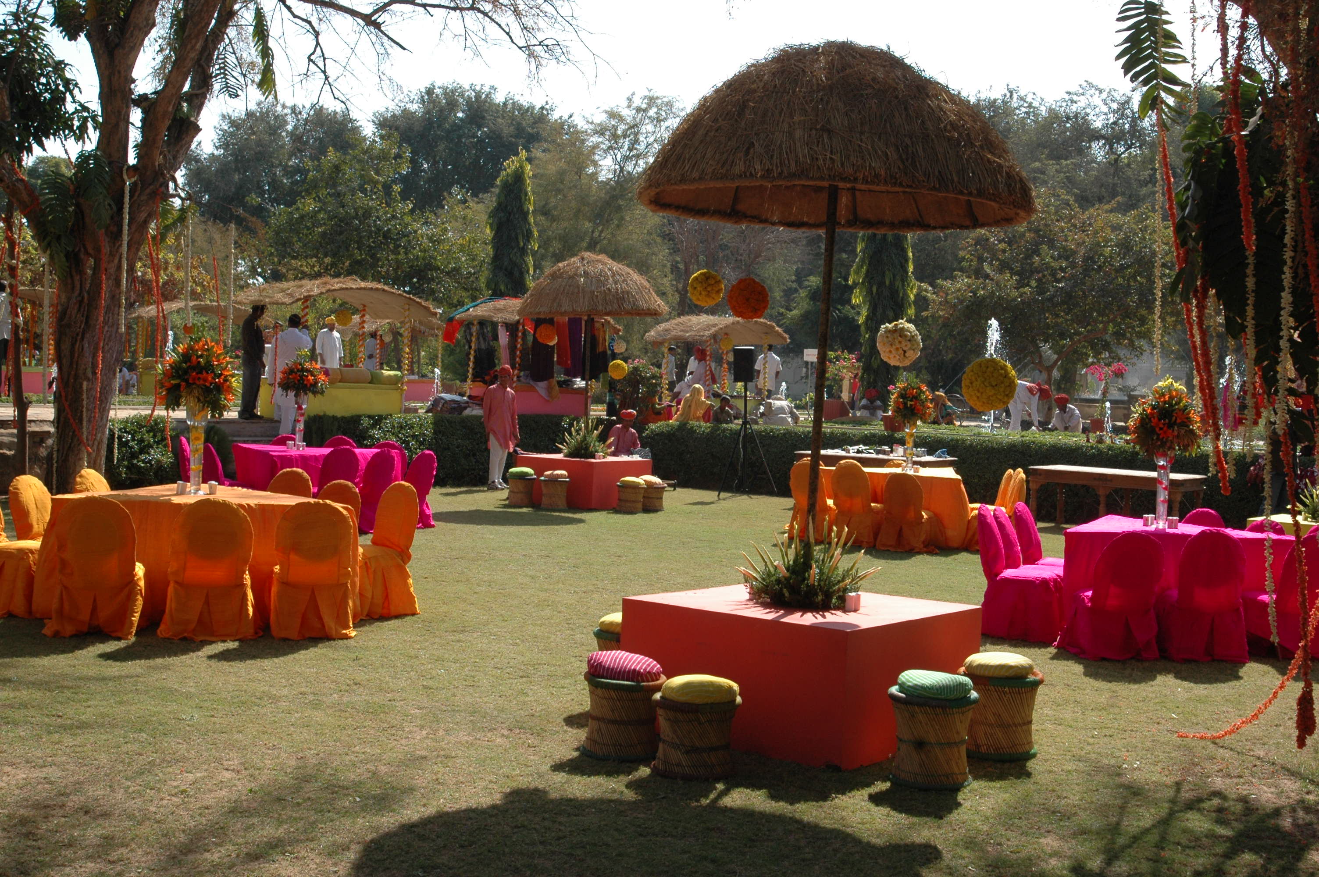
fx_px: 1537
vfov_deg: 31.8
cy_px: 438
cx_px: 660
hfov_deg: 46.4
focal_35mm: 42
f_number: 9
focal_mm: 28
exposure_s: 1/320
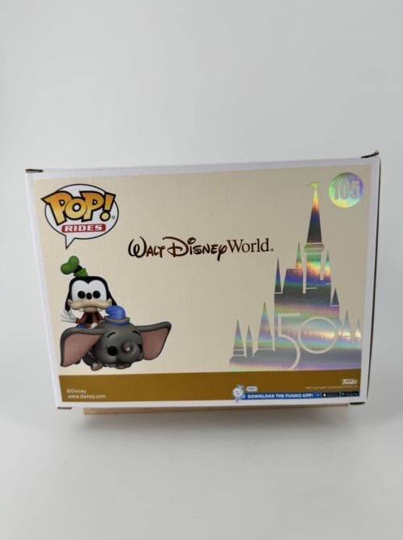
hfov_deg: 56.7
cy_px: 270
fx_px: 373
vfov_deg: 71.7
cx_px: 202
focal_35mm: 24
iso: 80
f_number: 1.78
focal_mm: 6.76
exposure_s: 1/1215
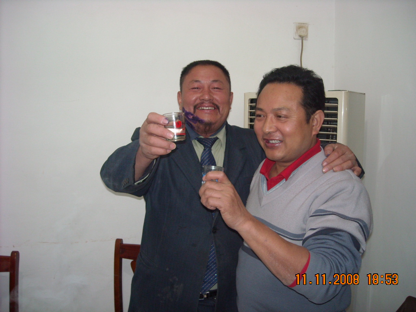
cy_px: 156
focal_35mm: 35
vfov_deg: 40.7
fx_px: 421
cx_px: 208
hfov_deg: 52.6
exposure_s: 1/30
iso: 200
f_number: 2.8
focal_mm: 5.7
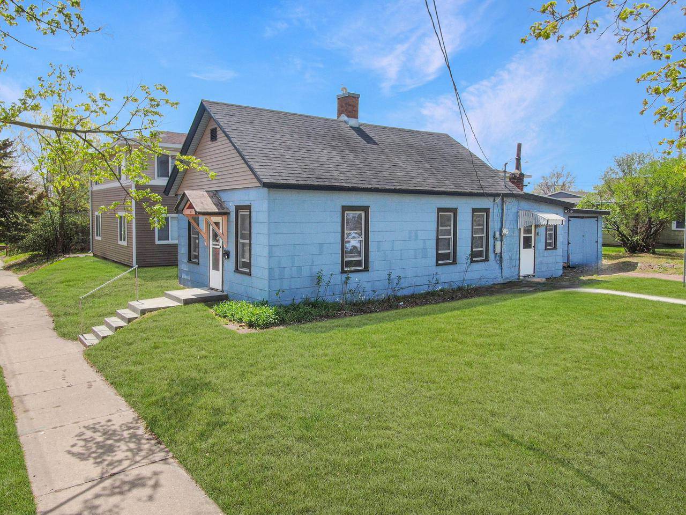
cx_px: 343
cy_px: 258
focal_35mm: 24
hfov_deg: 71.6
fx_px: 476
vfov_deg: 56.8
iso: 100
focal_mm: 4.39
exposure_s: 1/1250
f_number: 2.8
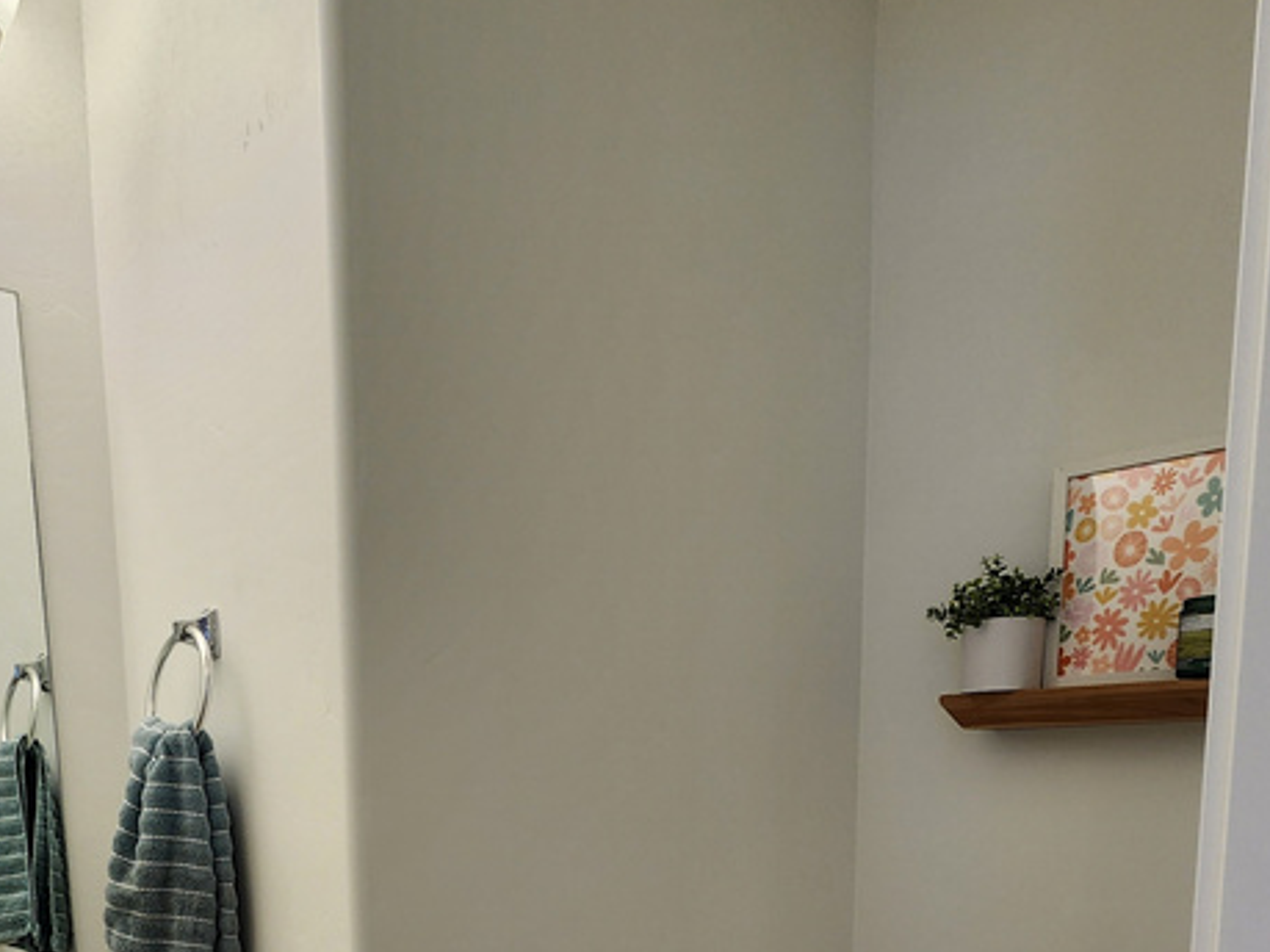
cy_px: 955
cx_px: 515
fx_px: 1064
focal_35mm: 29
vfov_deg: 41.8
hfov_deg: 61.2
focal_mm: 2.2
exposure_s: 1/120
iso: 100
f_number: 2.2
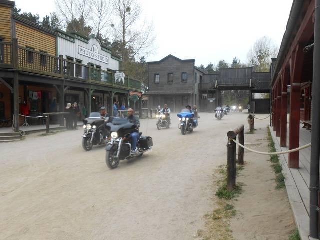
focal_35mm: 30
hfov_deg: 60.0
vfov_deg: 46.8
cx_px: 160
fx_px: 277
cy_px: 120
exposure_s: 1/80
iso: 80
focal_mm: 5.3
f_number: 3.8
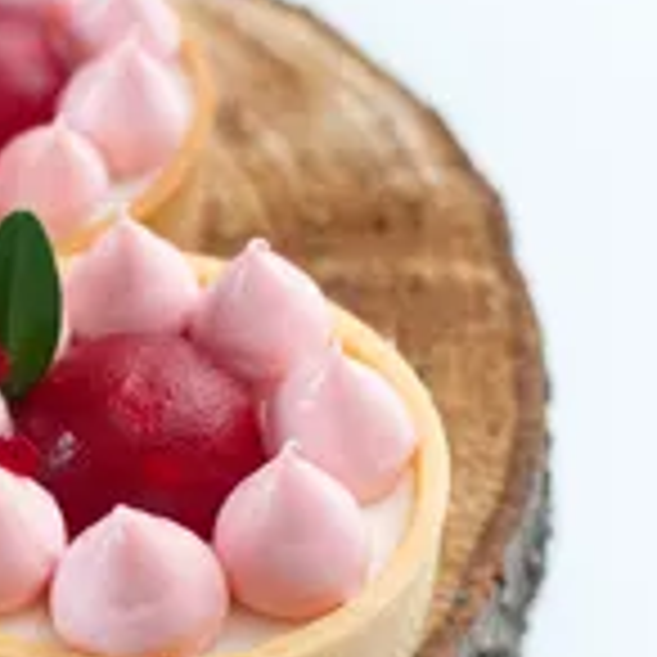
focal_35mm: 122
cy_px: 459
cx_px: 0
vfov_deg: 14.2
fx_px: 2623
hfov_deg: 14.1
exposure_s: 1/80
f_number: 4
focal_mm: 35
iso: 200
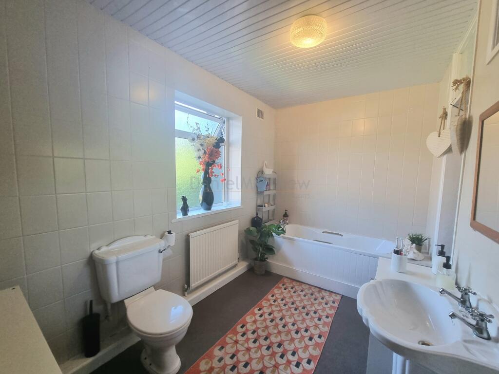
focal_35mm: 13
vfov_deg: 89.9
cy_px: 187
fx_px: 187
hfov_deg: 106.2
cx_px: 250
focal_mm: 2.2
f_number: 2.2
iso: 100
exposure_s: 1/50
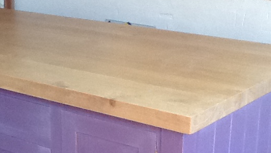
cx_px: 96
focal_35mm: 88
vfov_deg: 13.6
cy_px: 130
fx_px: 632
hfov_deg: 24.1
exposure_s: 1/30
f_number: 2.4
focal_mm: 2.03
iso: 100
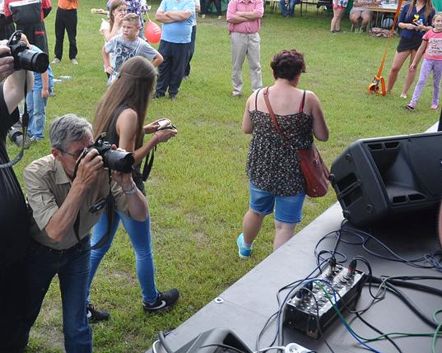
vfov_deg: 30.7
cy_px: 139
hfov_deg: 36.8
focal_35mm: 49
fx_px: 641
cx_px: 93
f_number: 6.3
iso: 800
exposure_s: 1/160
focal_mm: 22
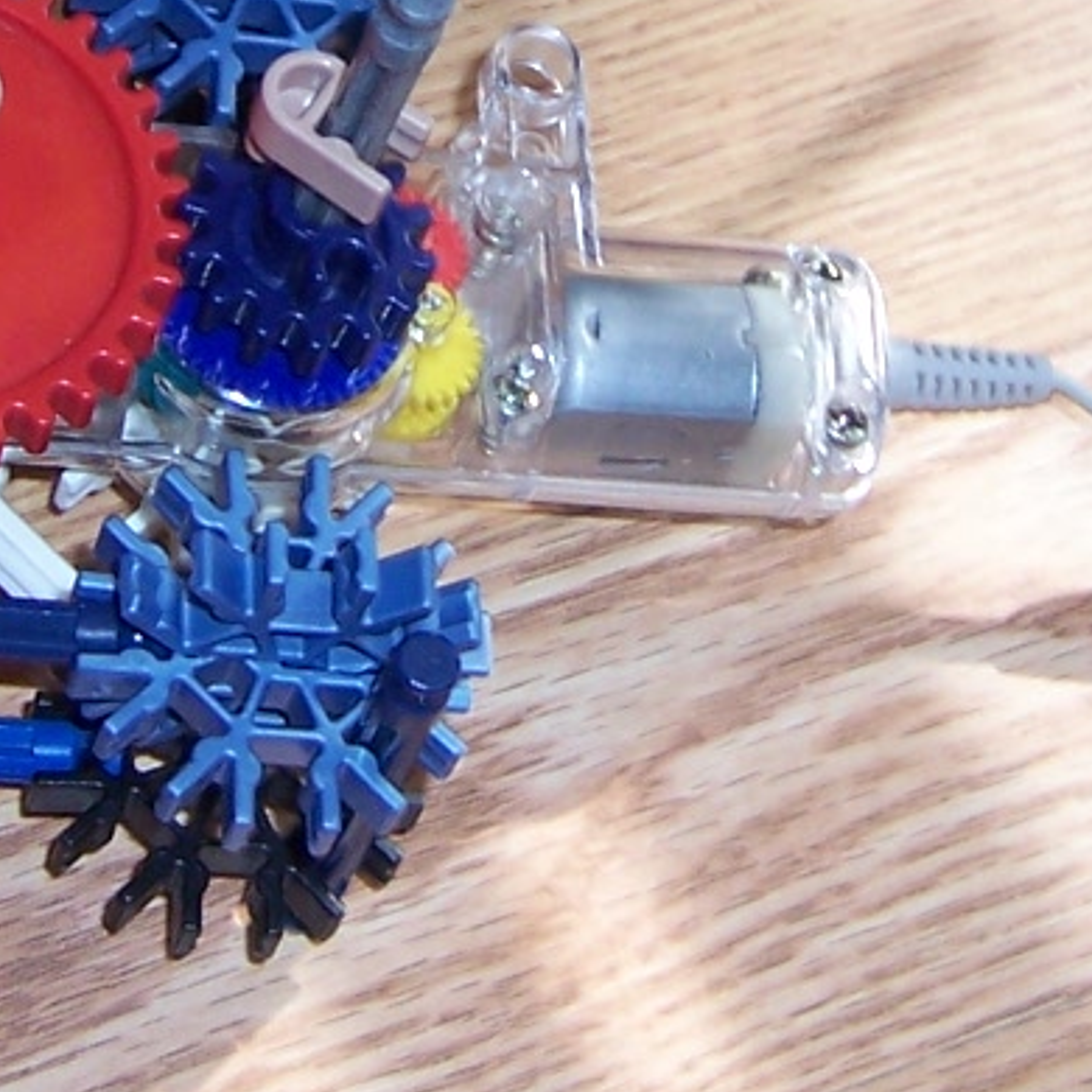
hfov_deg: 15.0
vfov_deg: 14.8
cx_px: 288
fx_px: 4140
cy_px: 20
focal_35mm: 116
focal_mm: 5.5
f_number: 2.8
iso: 80
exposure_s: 1/60
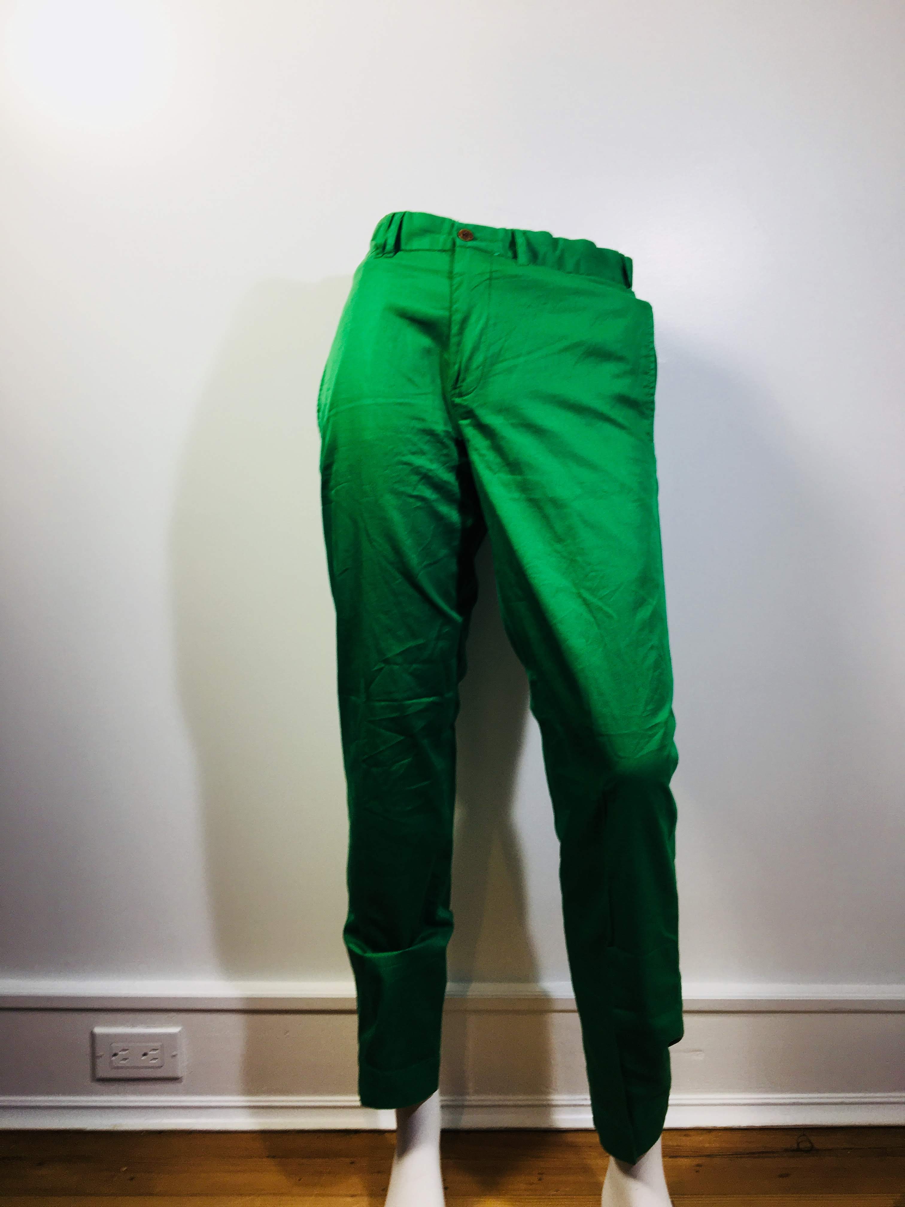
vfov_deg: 61.7
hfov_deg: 48.2
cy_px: 604
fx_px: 1011
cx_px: 452
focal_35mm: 29
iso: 25
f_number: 2.2
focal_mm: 4.15
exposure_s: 1/60
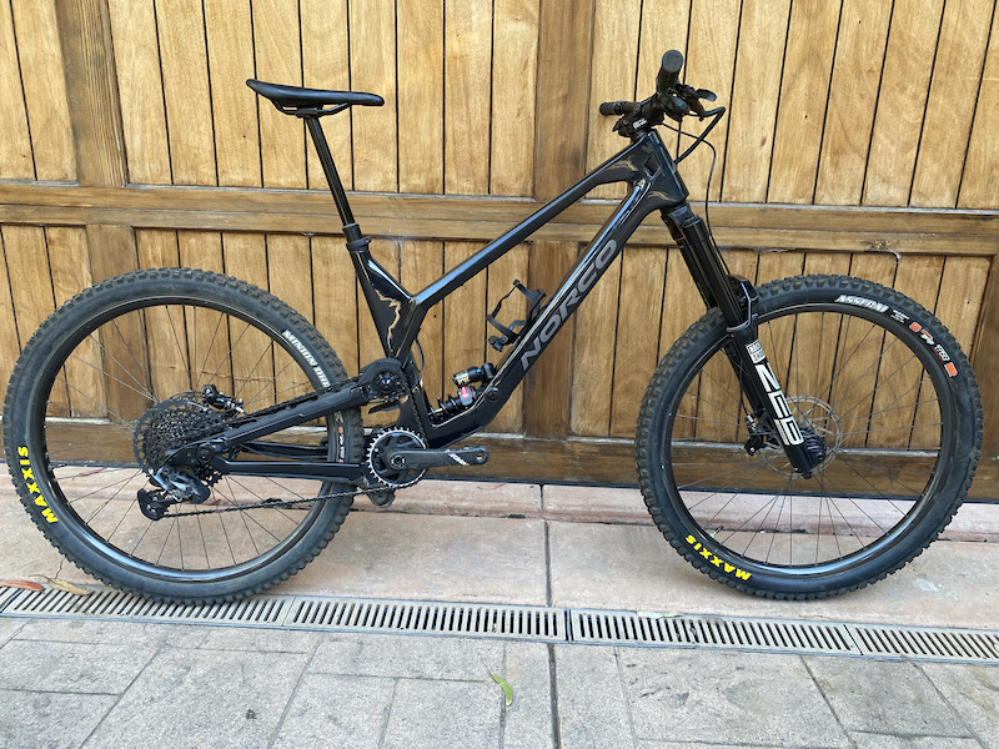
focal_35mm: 26
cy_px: 374
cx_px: 500
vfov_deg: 53.1
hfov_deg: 67.3
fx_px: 750
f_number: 1.8
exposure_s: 1/121
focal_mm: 4.25
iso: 125
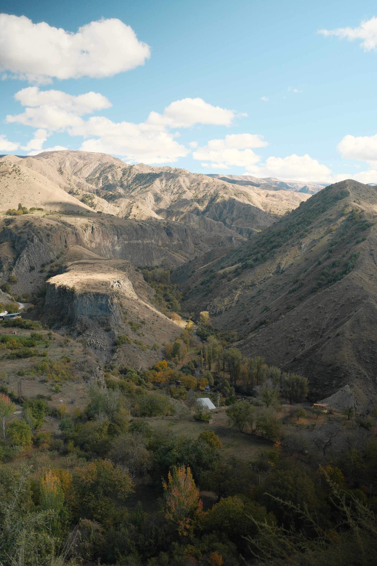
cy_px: 283
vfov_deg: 54.4
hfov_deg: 37.9
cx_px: 188
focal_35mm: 35
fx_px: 550
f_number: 2
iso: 800
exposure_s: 1/100
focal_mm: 23
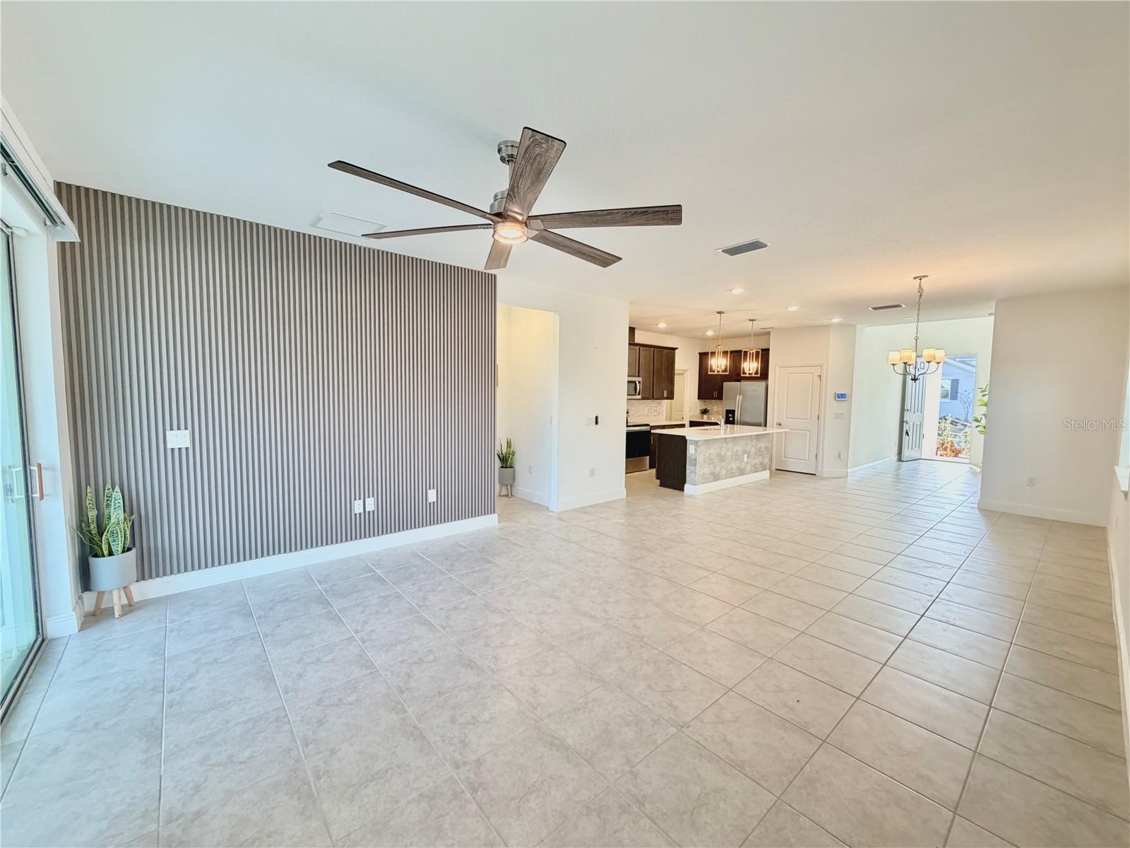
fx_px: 457
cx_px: 565
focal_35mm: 14
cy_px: 424
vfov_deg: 85.7
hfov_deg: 102.1
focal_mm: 2.22
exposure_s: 1/60
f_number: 2.2
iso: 500
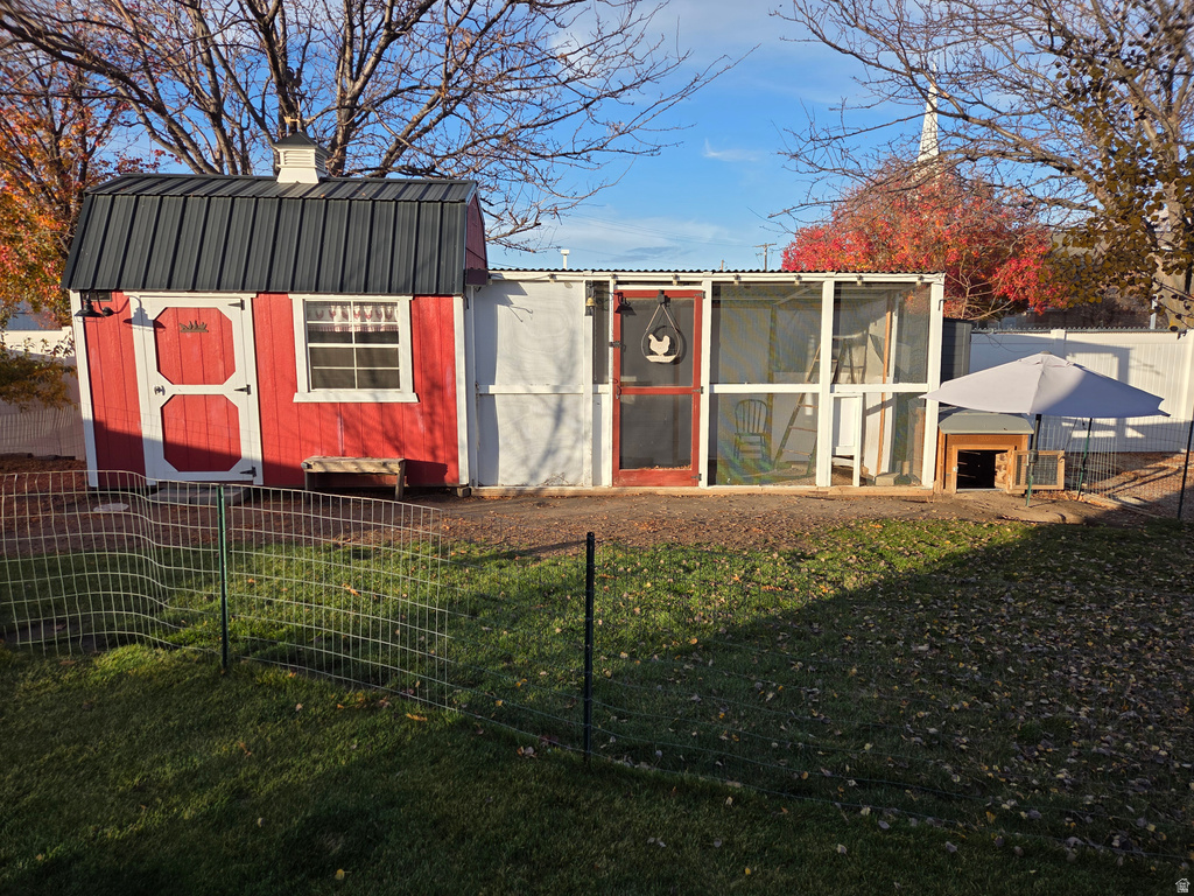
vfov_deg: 58.9
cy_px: 448
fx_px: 793
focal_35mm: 23
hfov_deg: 73.9
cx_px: 597
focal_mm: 5.4
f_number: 1.8
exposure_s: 1/2175
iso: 80
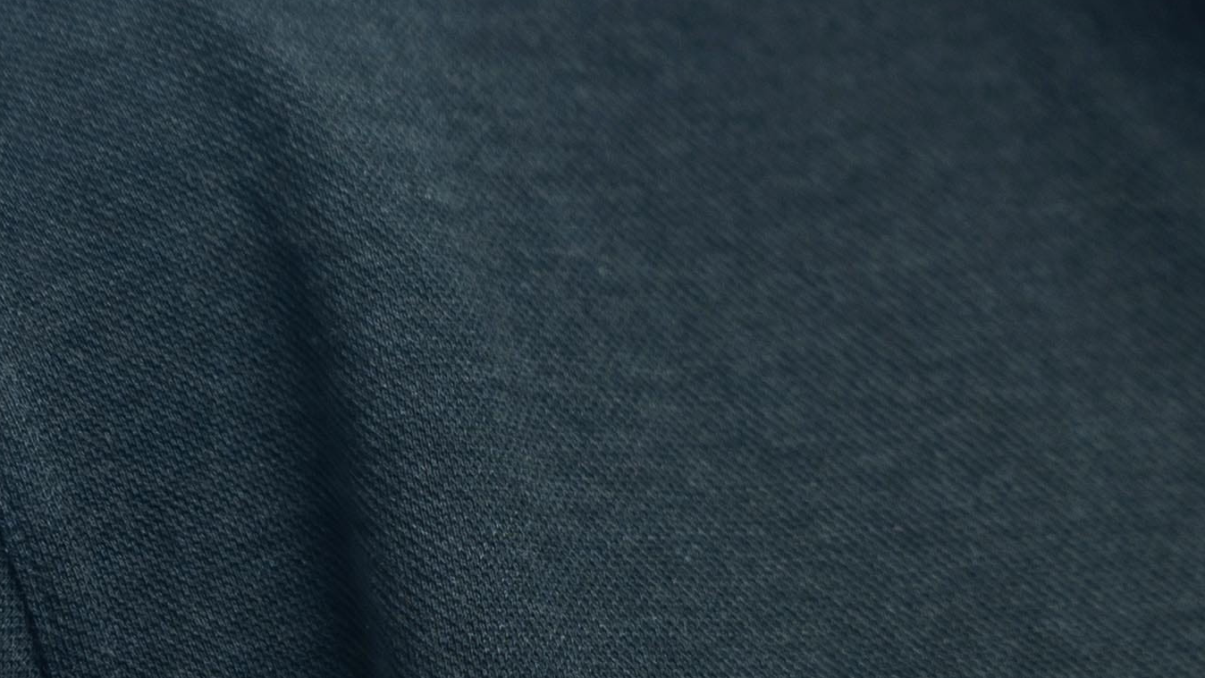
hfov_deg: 5.4
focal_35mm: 396
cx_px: 1571
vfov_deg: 3.0
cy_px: -773
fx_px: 12652
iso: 250
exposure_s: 1/80
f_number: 1.8
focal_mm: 85
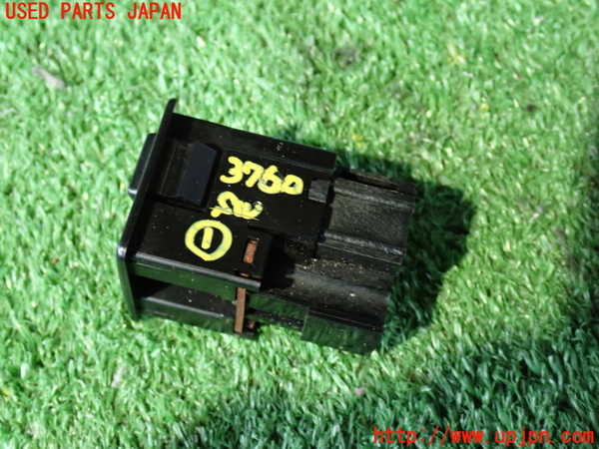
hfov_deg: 35.5
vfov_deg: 27.0
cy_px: 224
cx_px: 300
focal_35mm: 54
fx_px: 934
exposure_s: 1/13
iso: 1000
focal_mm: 9.65
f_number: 3.3
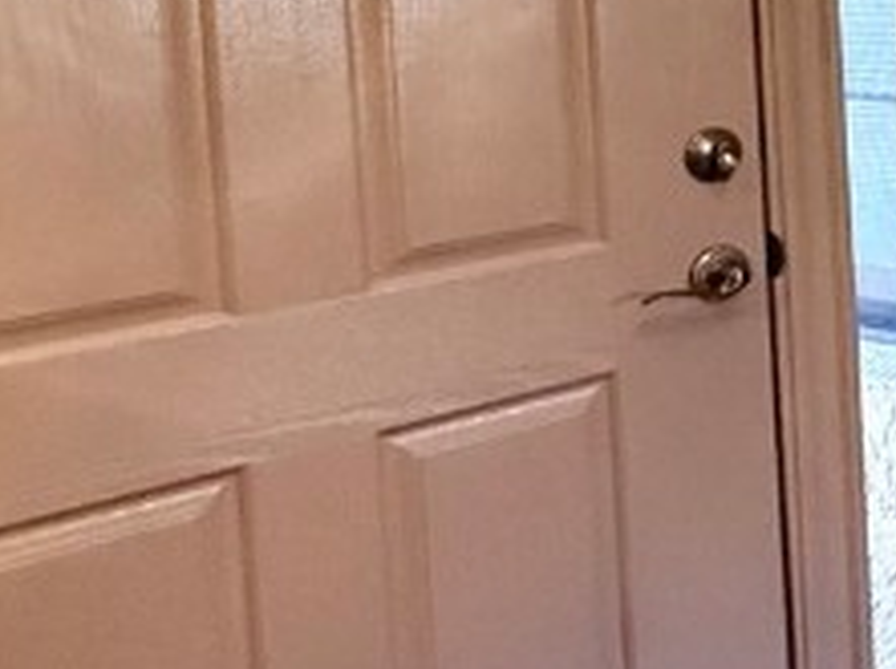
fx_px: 1680
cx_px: 1800
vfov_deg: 21.6
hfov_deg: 18.7
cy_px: -28
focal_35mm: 65
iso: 640
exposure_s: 1/120
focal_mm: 2.22
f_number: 2.2
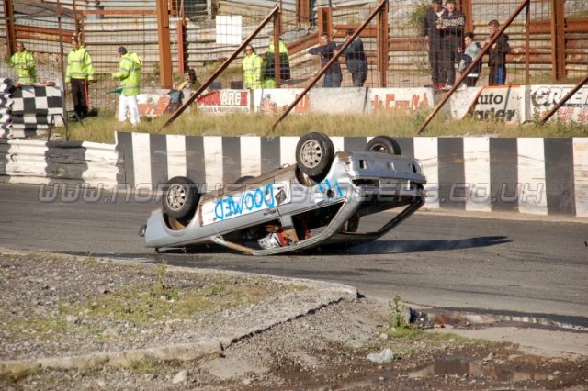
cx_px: 294
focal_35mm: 174
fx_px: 2840
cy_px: 196
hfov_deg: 11.8
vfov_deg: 7.9
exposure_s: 1/1000
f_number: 6
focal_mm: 116
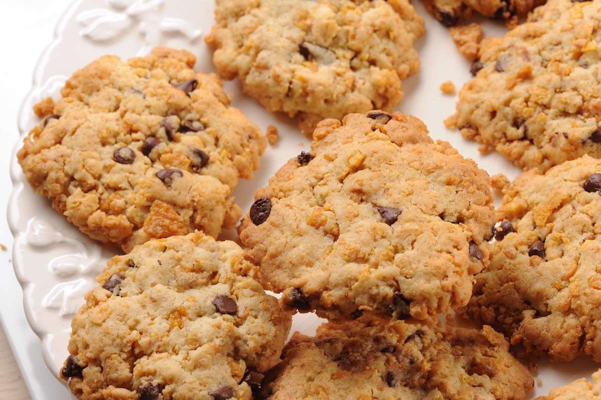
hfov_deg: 19.5
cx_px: 300
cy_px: 200
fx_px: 1753
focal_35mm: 105
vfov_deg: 13.0
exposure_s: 1/100
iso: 200
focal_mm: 105
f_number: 16
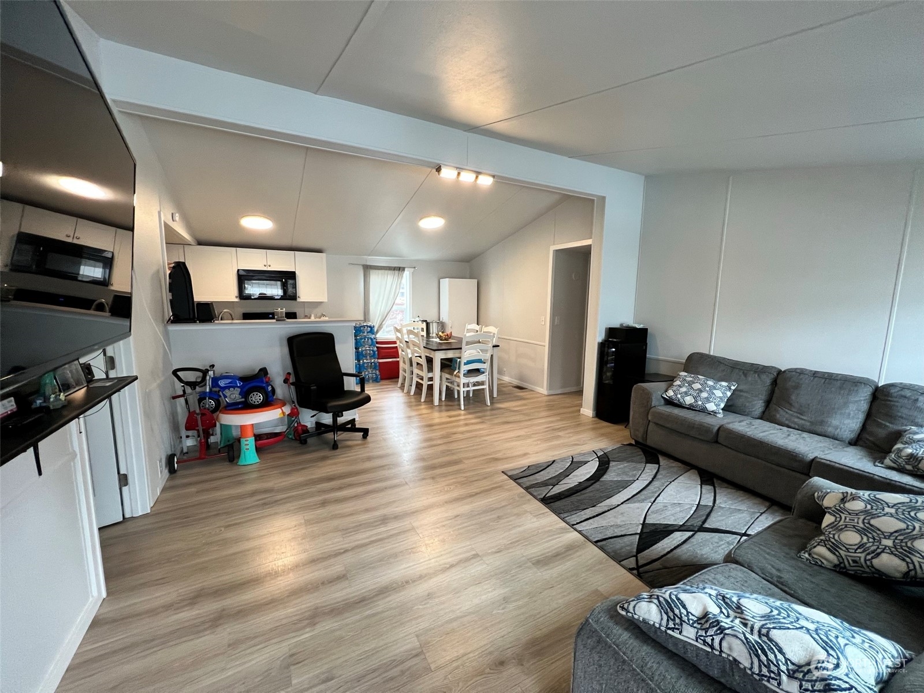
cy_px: 346
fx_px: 347
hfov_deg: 106.2
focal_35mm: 13
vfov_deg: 89.9
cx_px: 462
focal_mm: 1.57
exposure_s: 1/99
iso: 200
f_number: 1.8
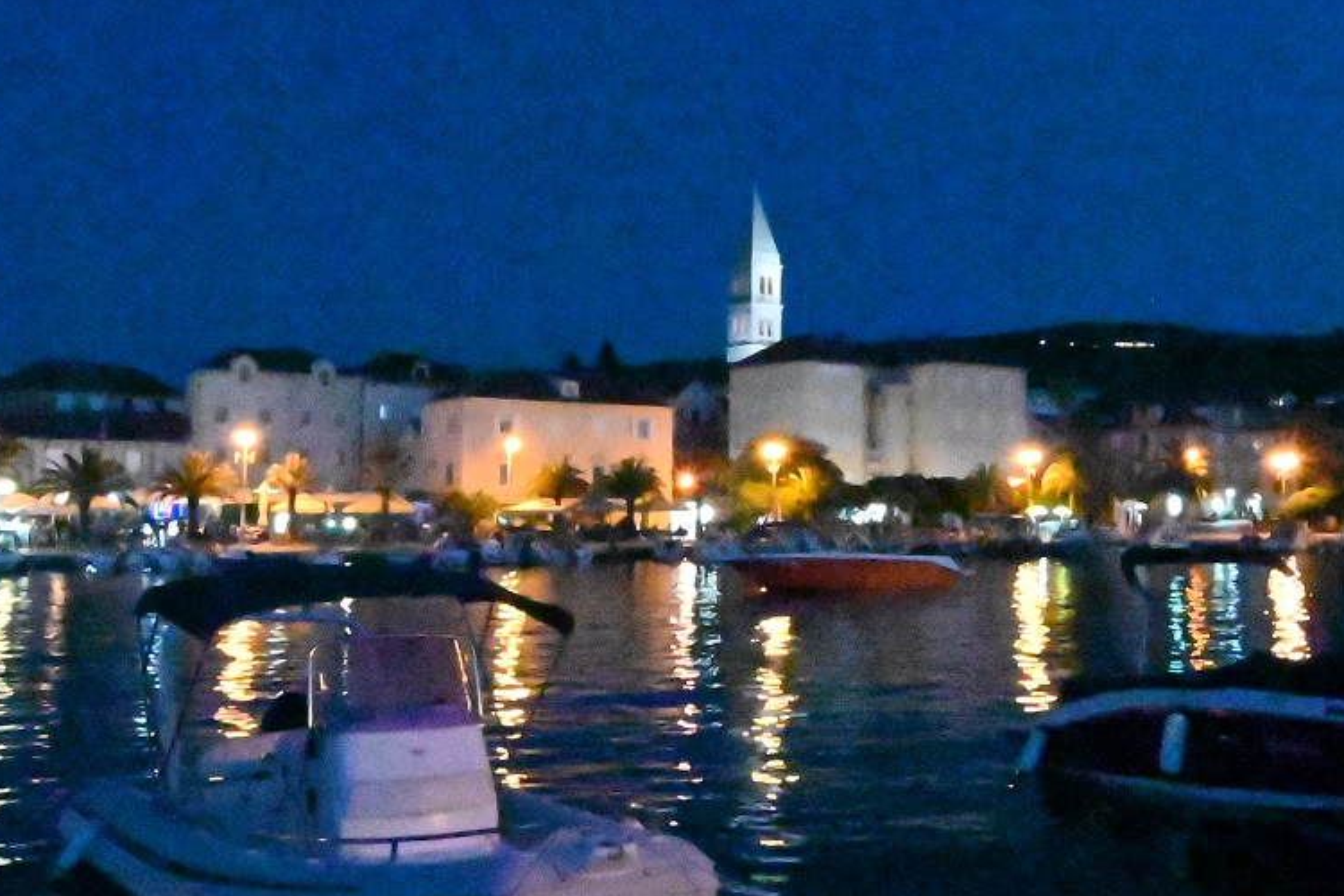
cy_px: 373
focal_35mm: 42
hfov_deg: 46.0
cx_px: 831
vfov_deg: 31.8
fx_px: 1568
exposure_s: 1/13
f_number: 22
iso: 51200
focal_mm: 14
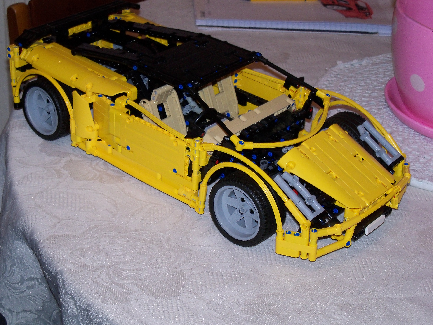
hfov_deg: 27.8
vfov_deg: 21.0
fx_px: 876
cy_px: 162
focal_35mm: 70
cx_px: 216
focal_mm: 12.3
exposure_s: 1/30
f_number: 4.1
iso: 200
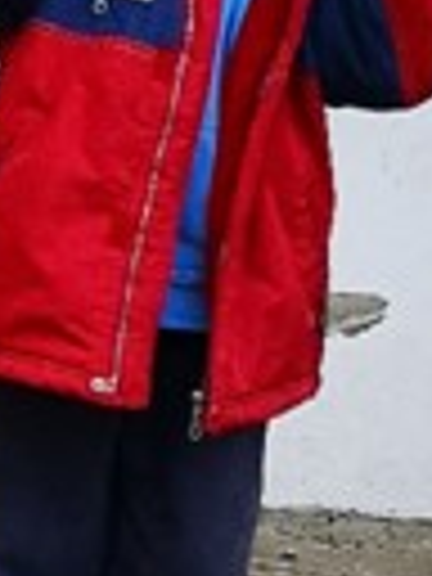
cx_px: -670
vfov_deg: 8.5
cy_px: 50
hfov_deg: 6.1
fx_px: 3860
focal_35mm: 232
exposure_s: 1/100
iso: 80
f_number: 1.8
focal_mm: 3.95
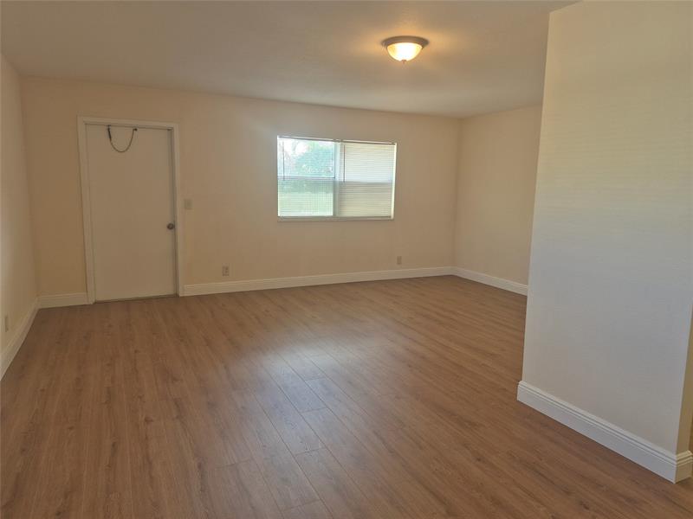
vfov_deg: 58.9
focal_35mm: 23
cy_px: 260
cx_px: 346
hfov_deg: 73.9
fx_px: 460
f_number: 1.8
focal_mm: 5.4
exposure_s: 1/120
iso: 100
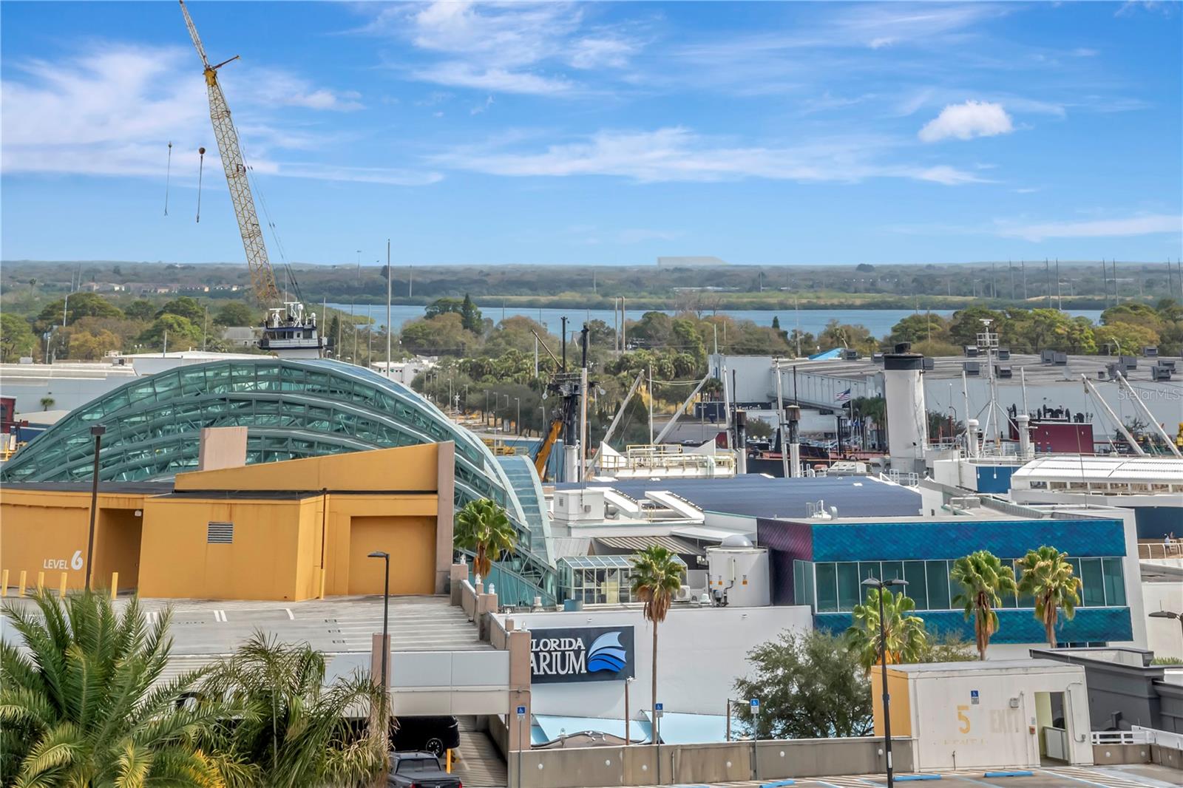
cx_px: 592
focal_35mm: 135
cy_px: 394
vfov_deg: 10.2
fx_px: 4435
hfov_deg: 15.2
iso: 1000
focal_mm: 90
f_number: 14
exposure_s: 1/320
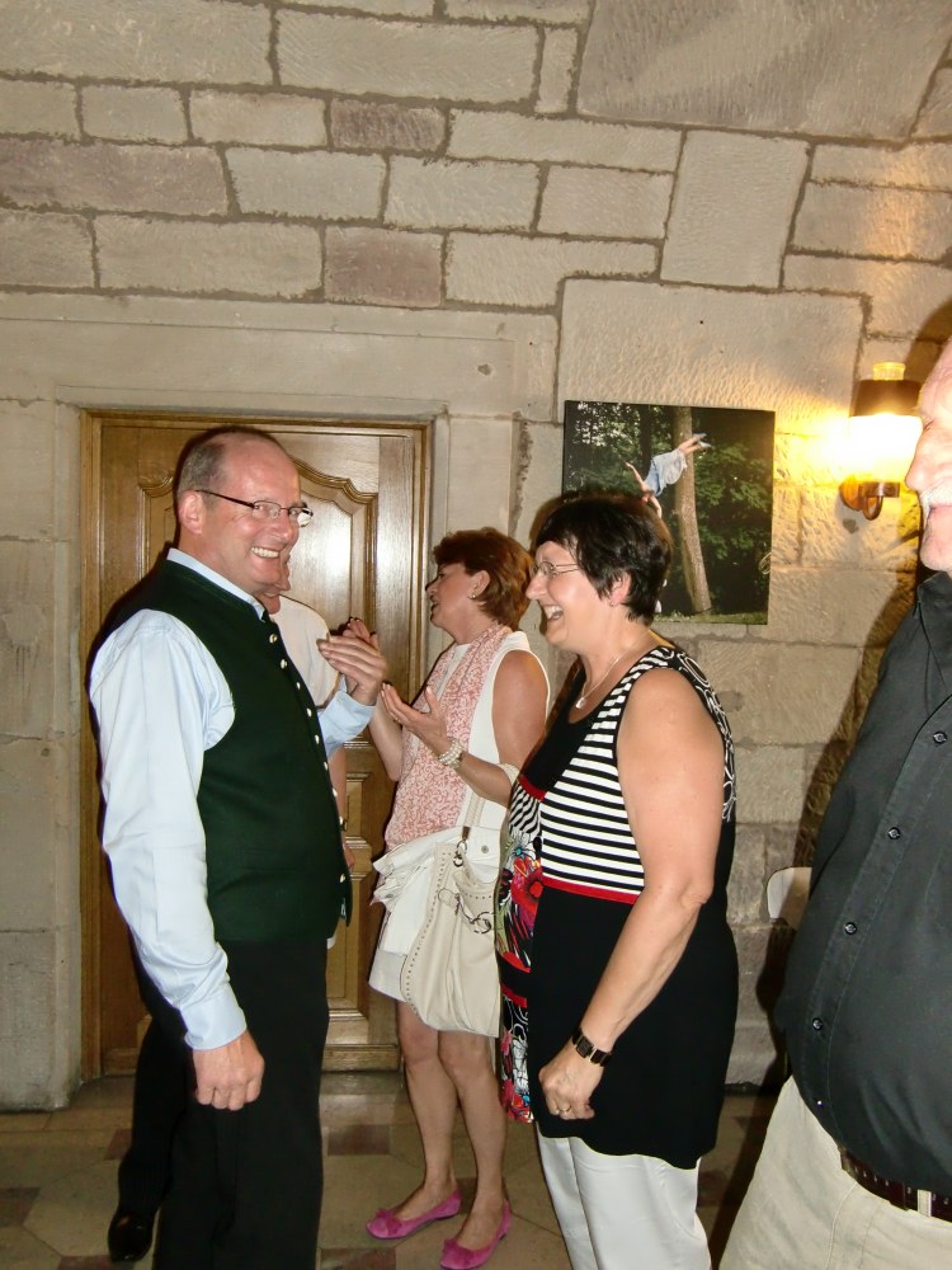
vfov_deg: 55.4
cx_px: 476
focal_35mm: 33
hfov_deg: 42.9
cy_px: 635
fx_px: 1210
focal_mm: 5.8
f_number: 2.7
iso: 400
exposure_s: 1/40
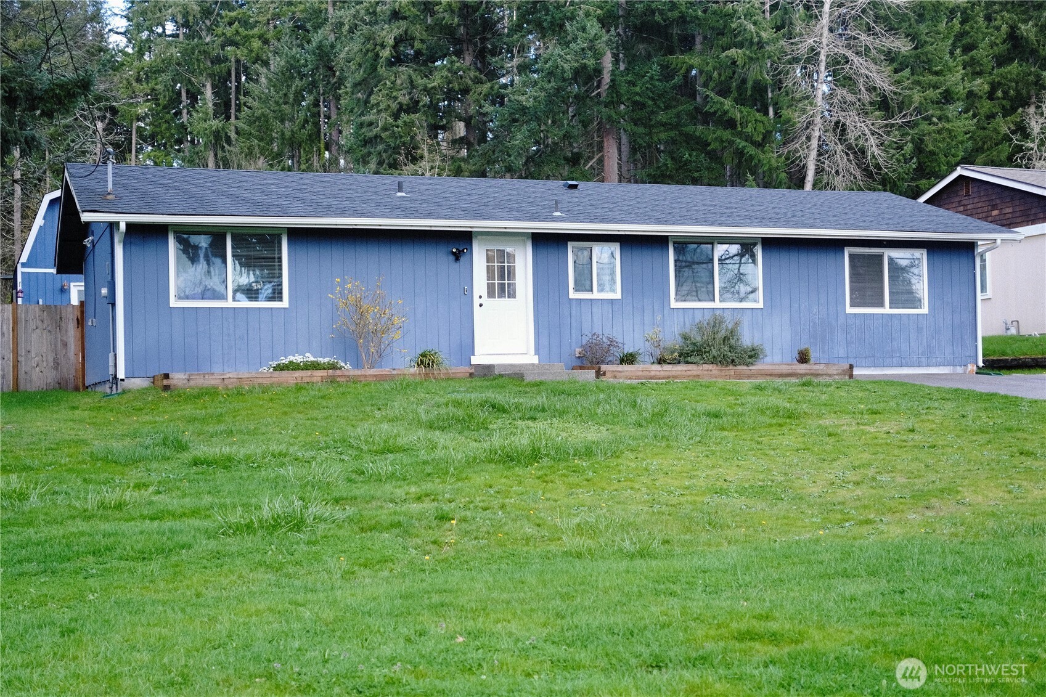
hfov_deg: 47.4
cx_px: 523
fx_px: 1191
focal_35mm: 41
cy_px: 348
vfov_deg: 32.6
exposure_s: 1/180
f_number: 2.8
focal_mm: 27
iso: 160
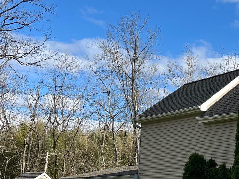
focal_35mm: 76
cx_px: 286
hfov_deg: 23.5
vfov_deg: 19.2
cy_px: 141
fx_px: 524
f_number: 1.5
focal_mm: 5.7
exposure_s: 1/3571
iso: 50
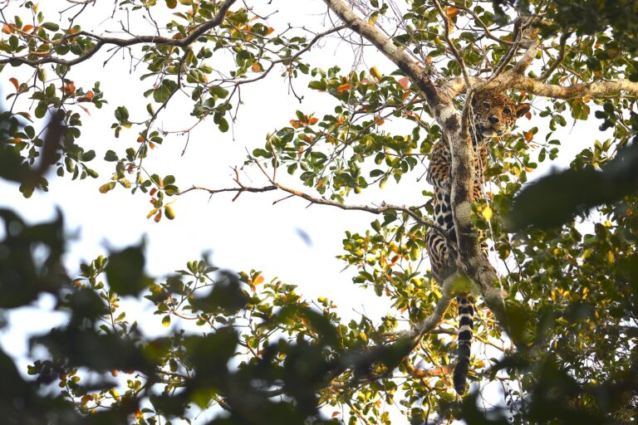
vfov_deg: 11.7
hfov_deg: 17.5
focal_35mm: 117
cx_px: 319
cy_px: 212
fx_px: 2073
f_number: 5.6
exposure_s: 1/125
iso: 125
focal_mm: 78
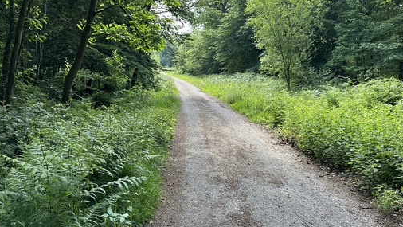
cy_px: 88
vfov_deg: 37.6
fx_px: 331
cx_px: 202
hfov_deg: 62.6
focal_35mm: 31
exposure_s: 1/458
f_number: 1.78
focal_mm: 6.86
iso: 80
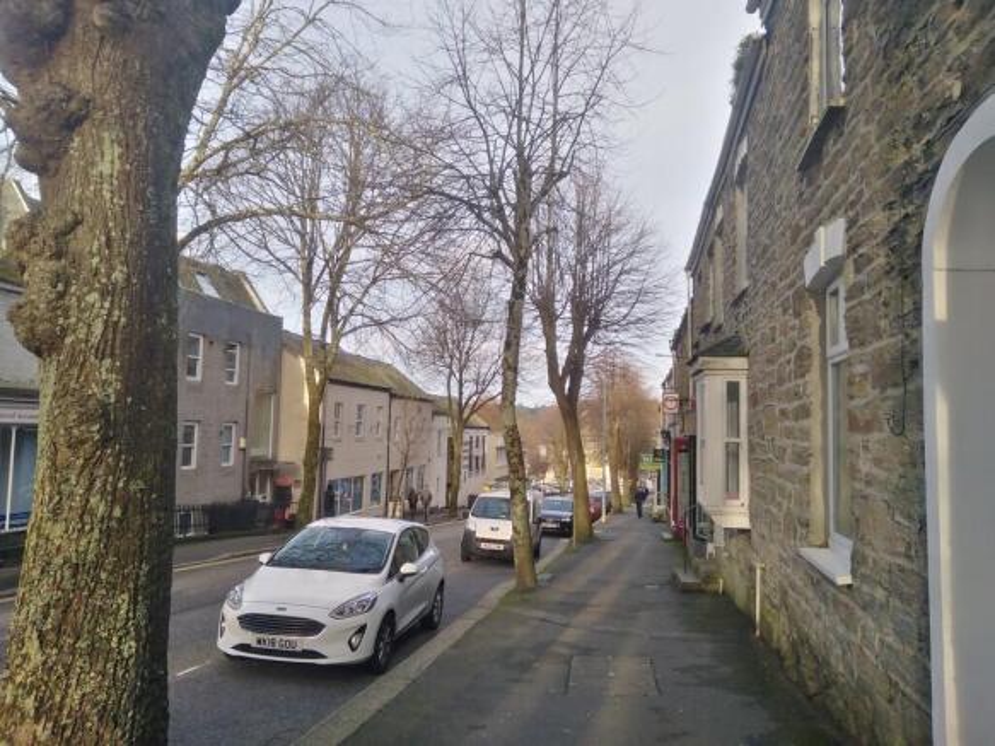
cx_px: 498
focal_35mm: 26
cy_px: 373
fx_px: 747
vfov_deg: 53.0
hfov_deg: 67.3
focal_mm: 3.59
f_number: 1.8
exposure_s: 1/371
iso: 100
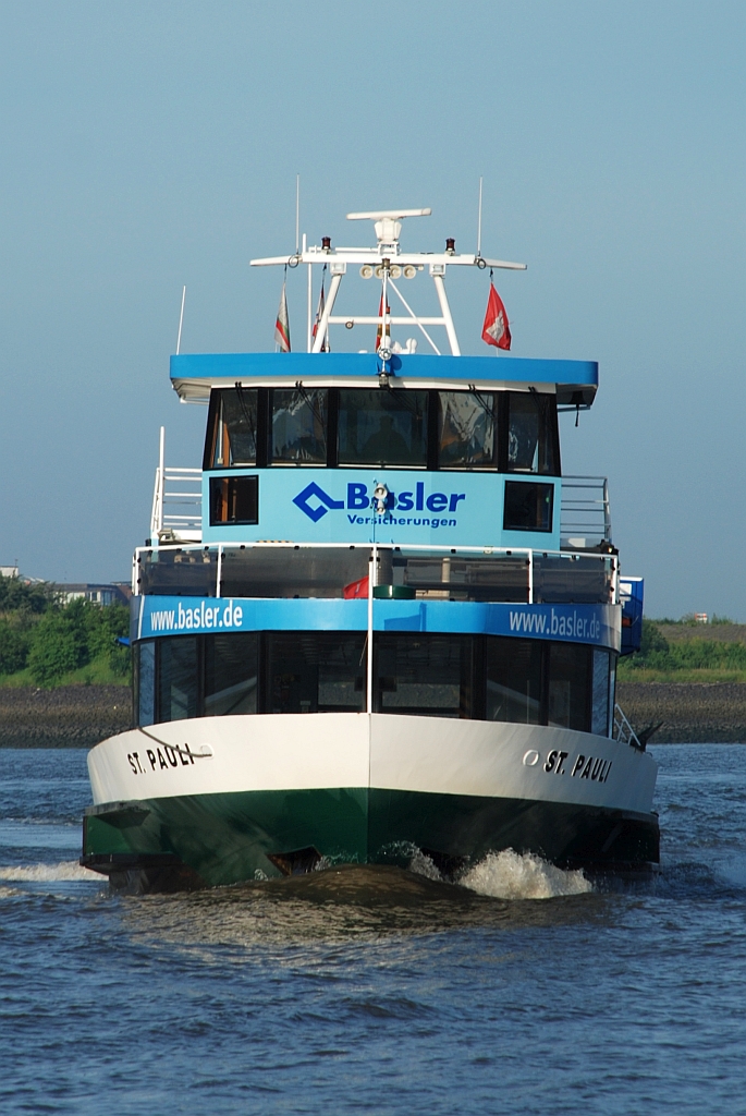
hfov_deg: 6.8
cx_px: 373
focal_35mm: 202
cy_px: 558
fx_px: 6279
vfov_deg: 10.1
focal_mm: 135
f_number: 5.6
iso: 100
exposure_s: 1/400
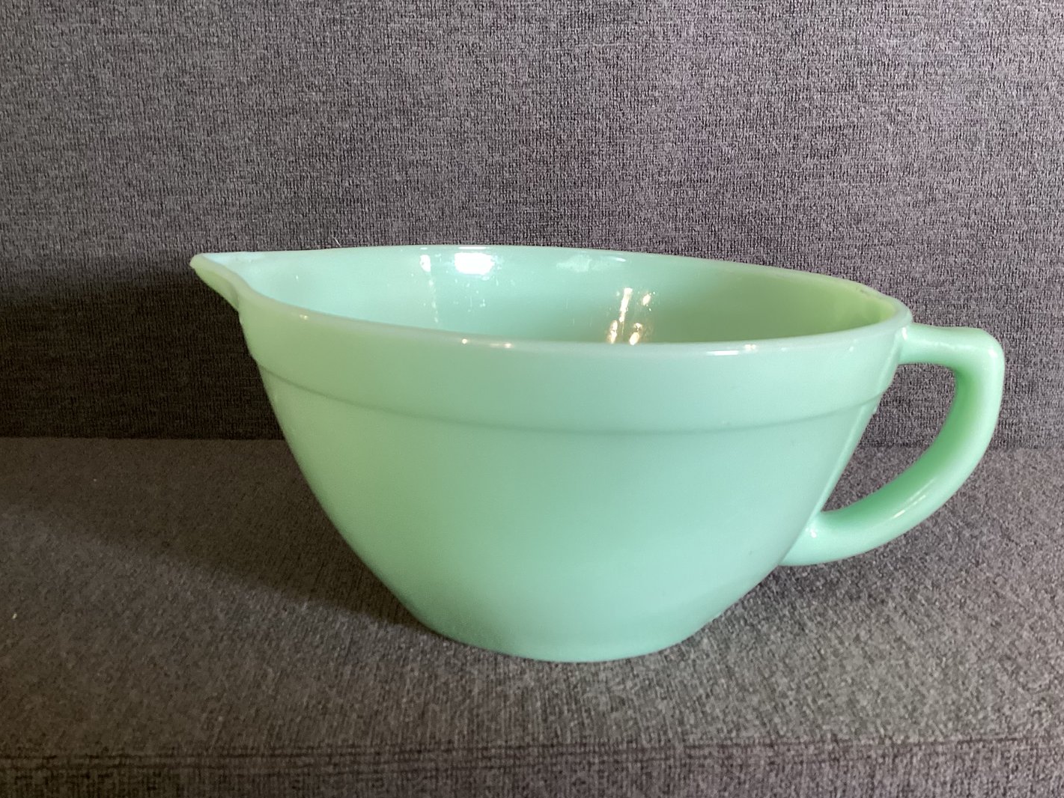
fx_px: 1014
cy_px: 376
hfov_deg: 55.3
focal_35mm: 33
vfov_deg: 42.9
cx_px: 554
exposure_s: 1/60
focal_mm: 3.3
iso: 200
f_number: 2.4
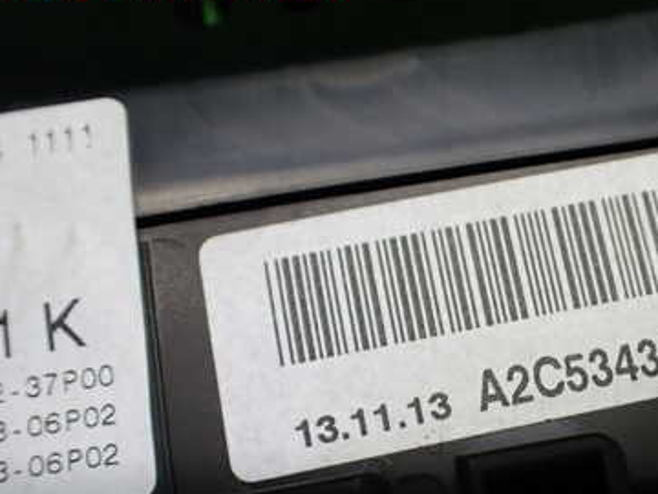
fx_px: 950
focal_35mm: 50
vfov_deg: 28.7
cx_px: 547
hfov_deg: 36.6
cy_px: 370
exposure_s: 1/125
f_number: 2.3
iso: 400
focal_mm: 5.4
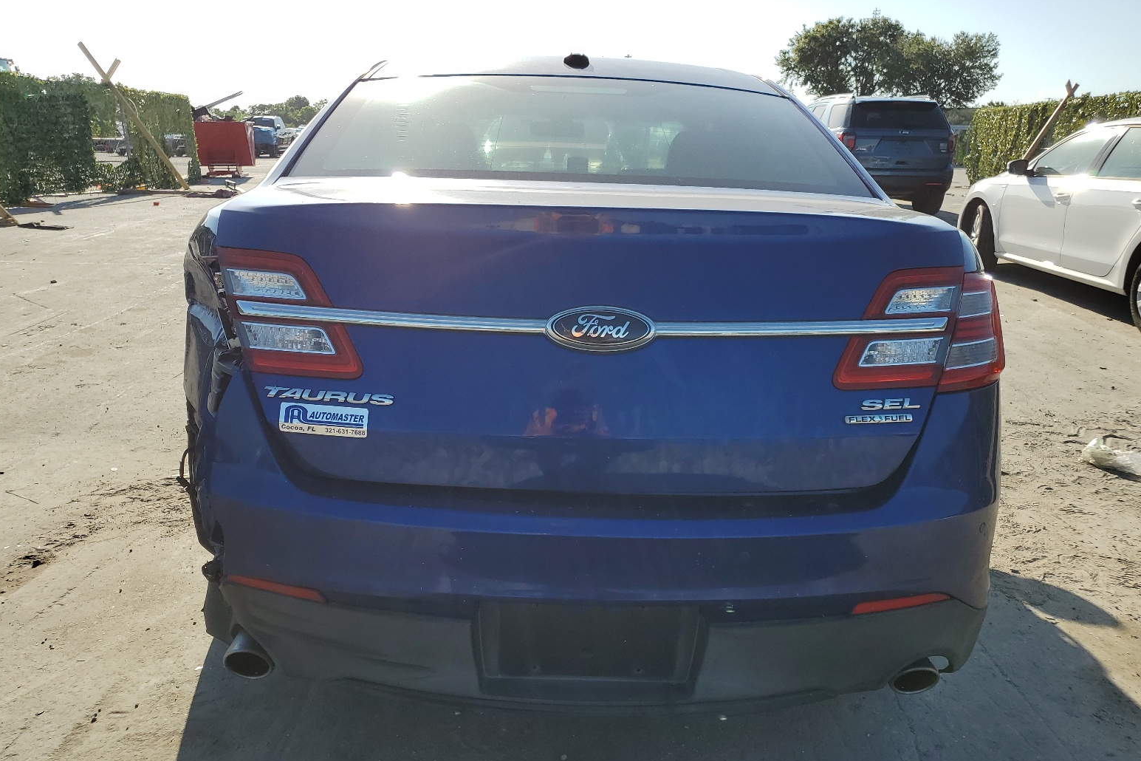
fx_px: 887
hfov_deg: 65.5
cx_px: 574
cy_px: 398
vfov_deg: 46.4
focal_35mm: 28
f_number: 1.5
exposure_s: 1/3333
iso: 50
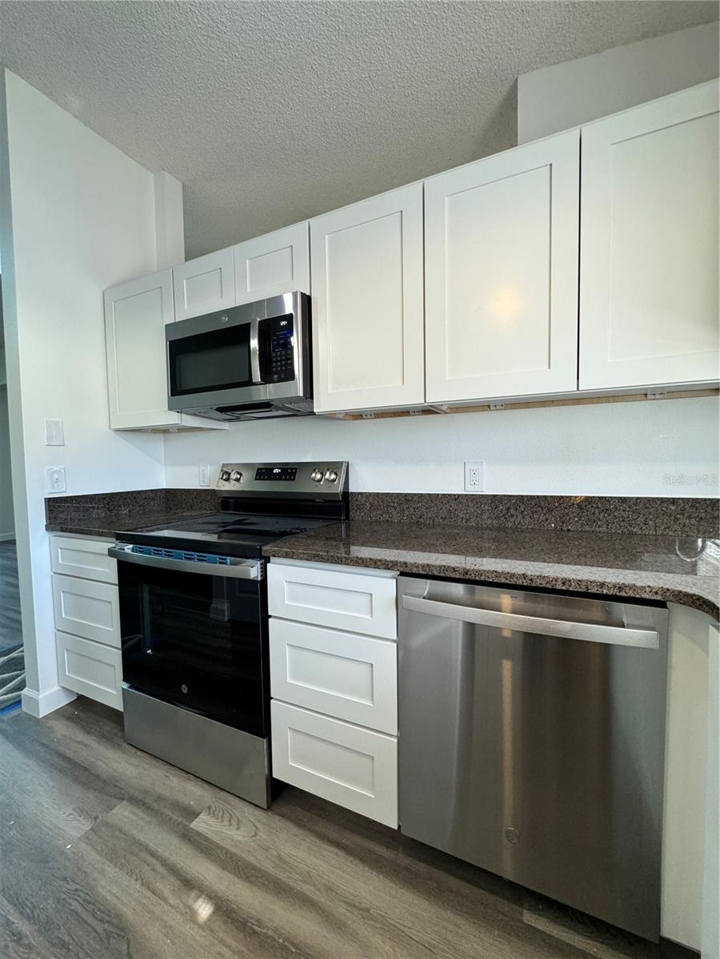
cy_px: 480
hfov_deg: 85.7
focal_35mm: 14
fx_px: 388
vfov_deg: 102.1
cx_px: 360
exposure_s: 1/120
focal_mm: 2.22
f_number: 2.2
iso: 250
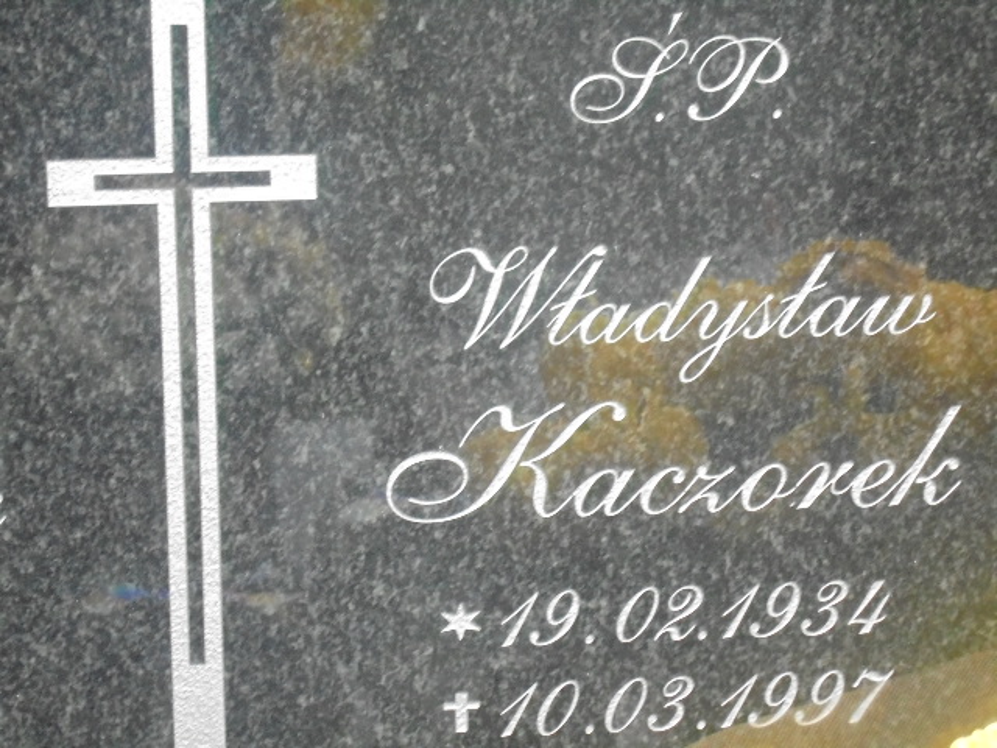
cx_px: 498
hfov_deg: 16.1
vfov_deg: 12.1
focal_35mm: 122
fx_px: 3514
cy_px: 374
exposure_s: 1/50
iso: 800
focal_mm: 21.8
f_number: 5.6
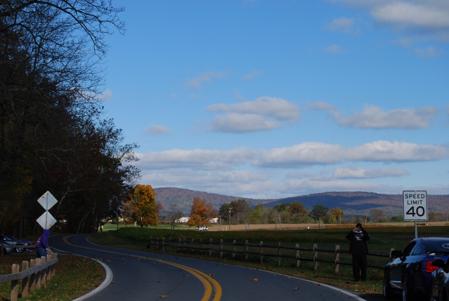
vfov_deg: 16.6
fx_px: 1030
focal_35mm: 82
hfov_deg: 24.6
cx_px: 224
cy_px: 150
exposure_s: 1/250
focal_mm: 55
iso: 100
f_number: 8
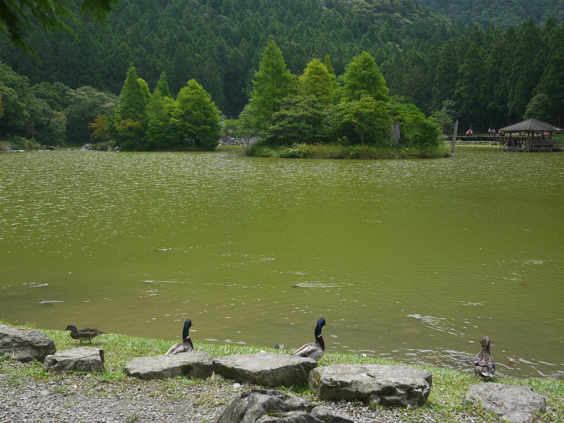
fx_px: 652
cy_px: 212
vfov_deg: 36.0
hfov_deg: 46.8
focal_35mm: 40
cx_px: 282
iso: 160
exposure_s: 1/500
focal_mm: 20
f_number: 4
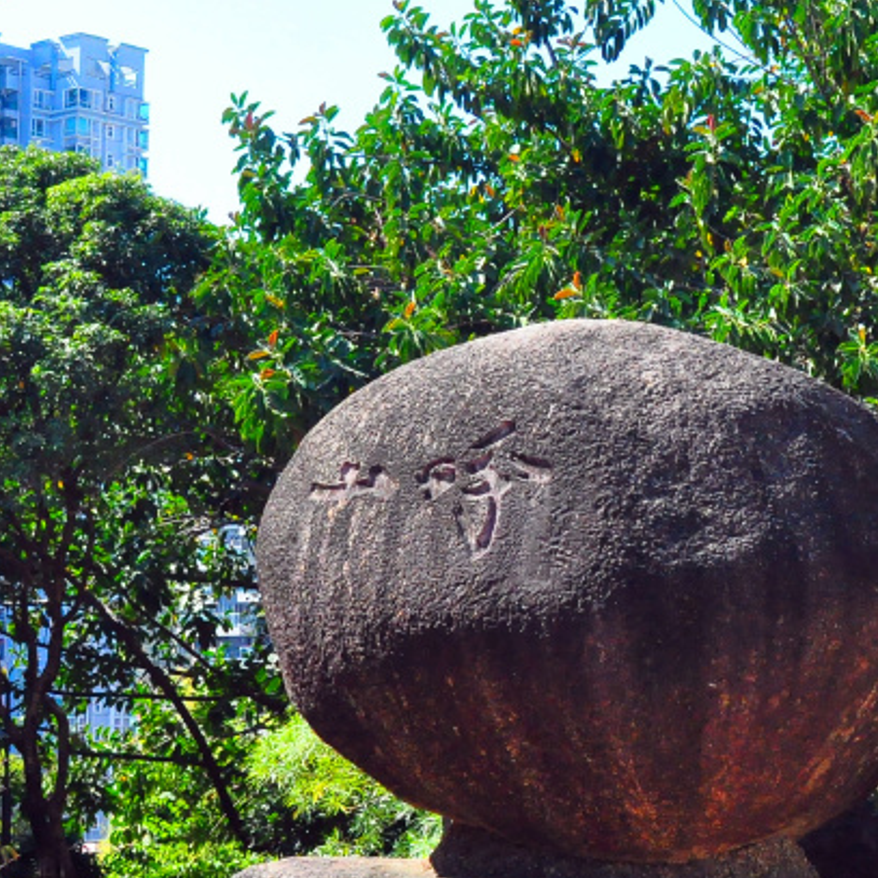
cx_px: 749
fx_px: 2583
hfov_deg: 19.0
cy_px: 439
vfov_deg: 19.3
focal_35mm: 90
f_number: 9
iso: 1600
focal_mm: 24
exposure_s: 1/1000
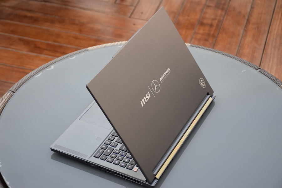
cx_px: 141
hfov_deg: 24.2
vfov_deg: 16.3
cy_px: 94
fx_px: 658
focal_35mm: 84
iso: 1000
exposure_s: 1/40
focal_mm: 56
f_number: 4.8
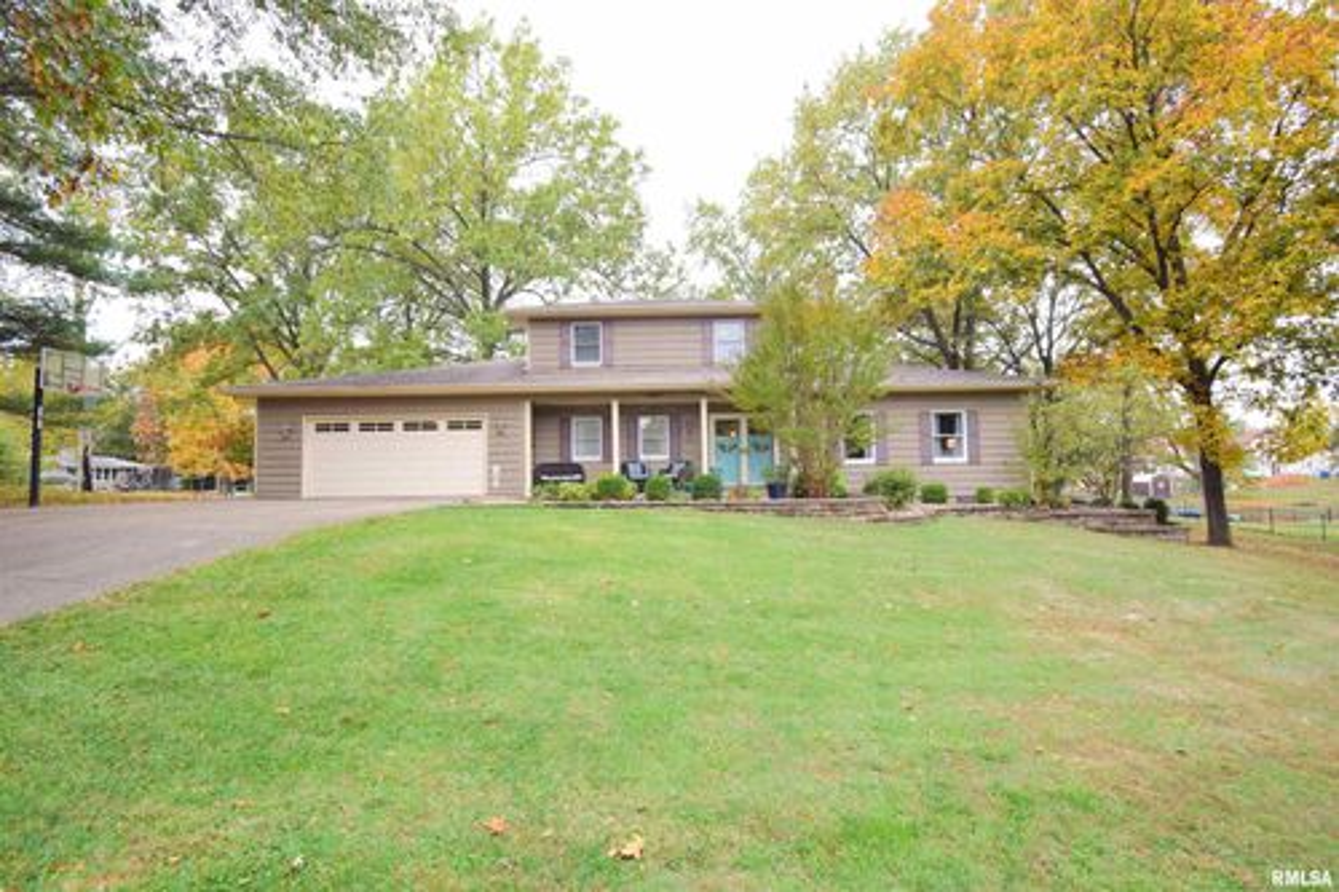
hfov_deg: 96.8
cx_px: 670
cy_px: 446
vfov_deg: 73.7
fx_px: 595
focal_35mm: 16
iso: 400
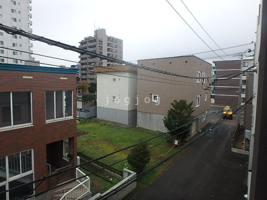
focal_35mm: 21
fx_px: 162
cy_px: 100
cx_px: 134
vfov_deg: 63.4
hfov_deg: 79.0
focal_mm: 3.7
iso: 125
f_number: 3.5
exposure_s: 1/100
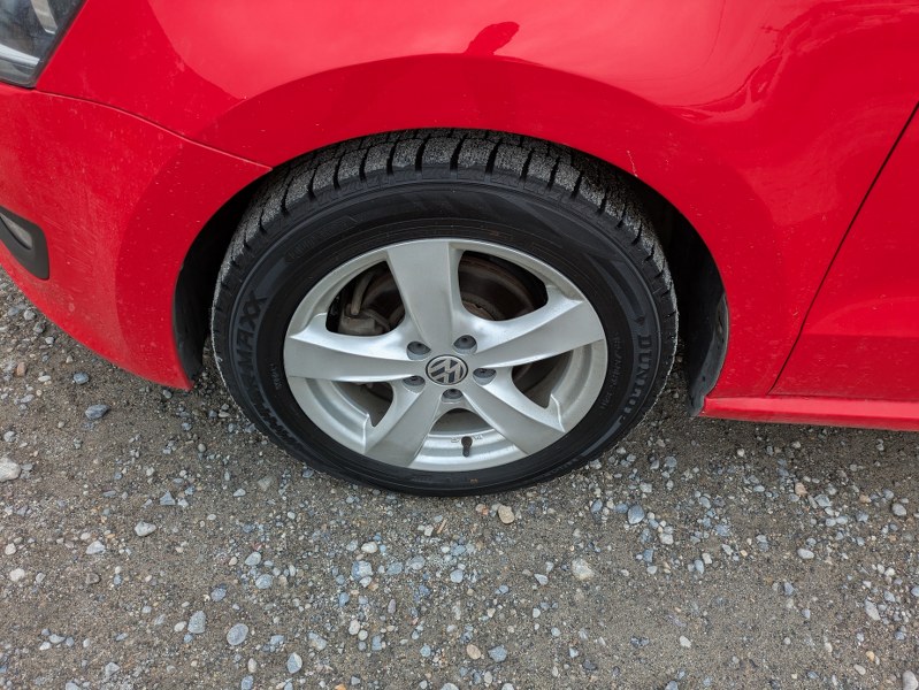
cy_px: 345
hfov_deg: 69.4
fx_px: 664
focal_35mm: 25
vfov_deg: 54.9
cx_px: 460
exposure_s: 1/846
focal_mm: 5.43
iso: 47
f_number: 1.89
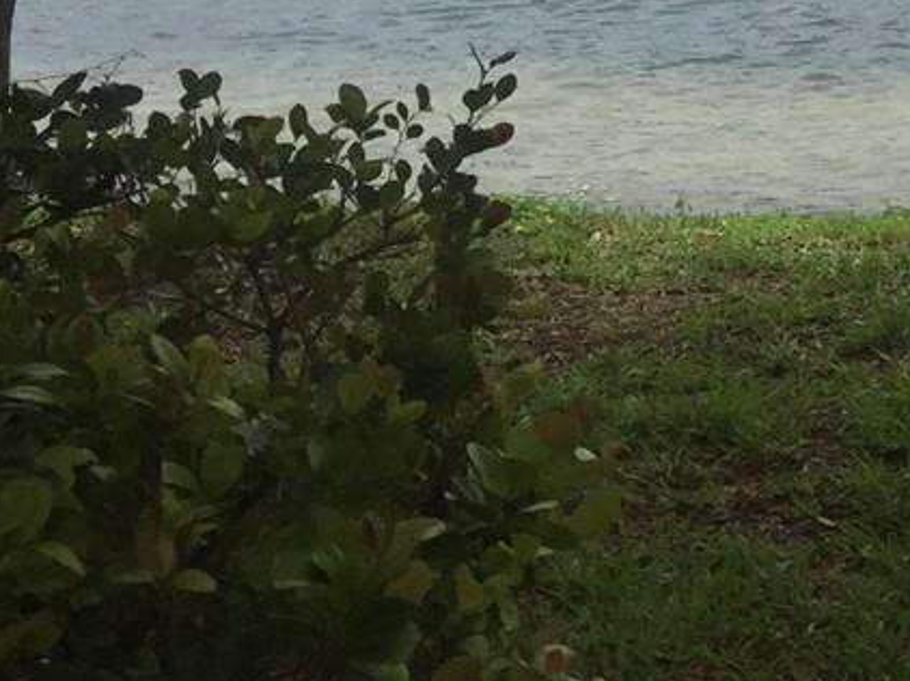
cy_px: -379
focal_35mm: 110
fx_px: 2890
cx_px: 1484
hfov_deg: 15.9
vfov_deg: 12.7
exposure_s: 1/3968
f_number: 2.2
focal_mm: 4.15
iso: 32
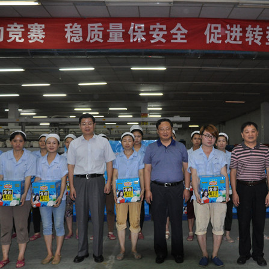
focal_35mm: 41
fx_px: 357
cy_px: 135
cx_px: 166
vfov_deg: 41.3
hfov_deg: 41.0
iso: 800
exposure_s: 1/60
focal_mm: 21
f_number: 3.8
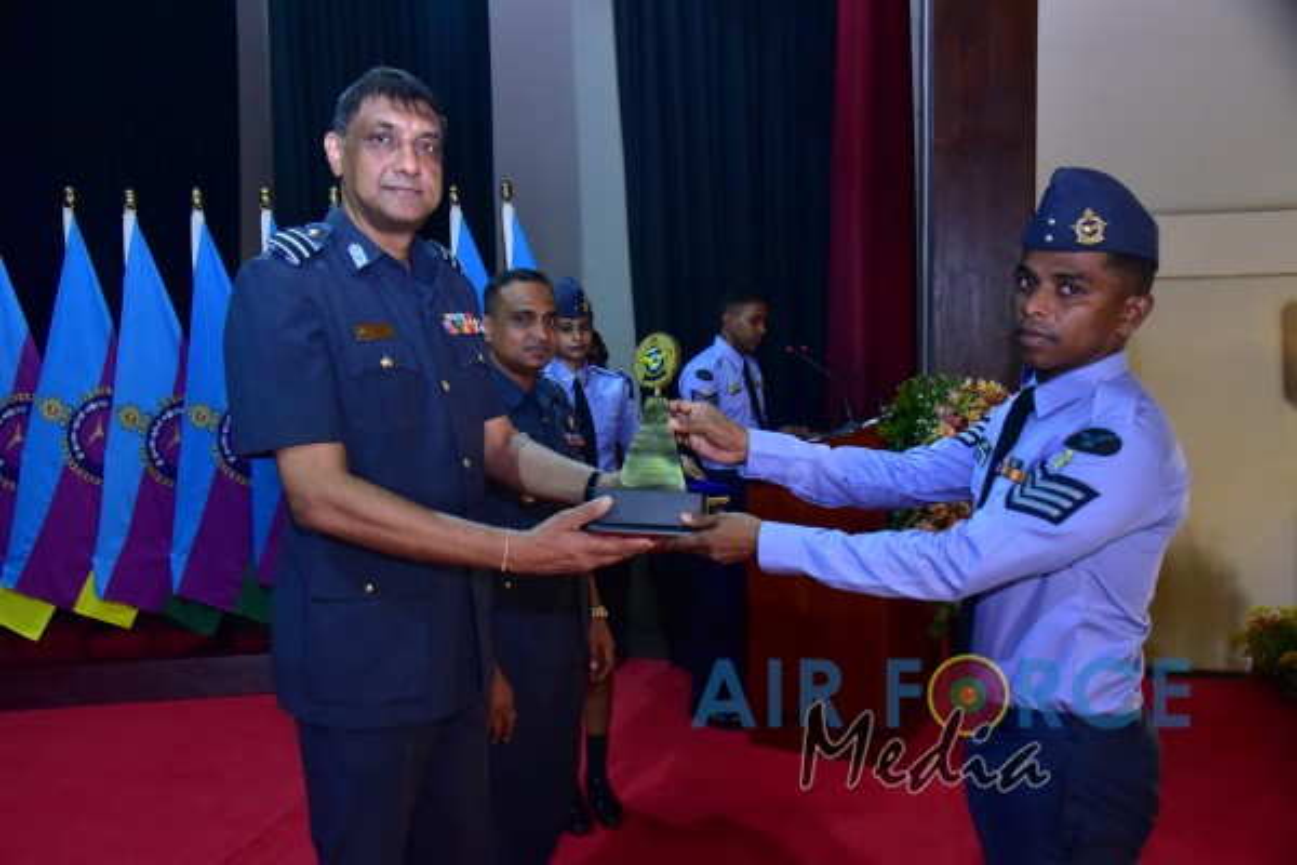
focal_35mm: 30
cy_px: 432
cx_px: 648
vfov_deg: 43.6
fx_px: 1081
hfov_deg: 61.9
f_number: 5
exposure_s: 1/125
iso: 3200
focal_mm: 30
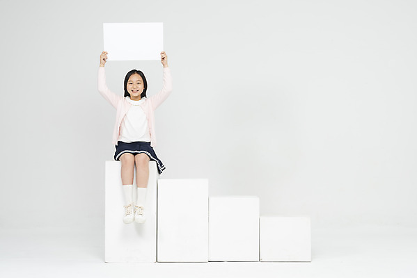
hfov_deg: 38.2
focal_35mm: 52
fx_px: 603
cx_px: 208
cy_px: 139
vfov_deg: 26.0
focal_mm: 52
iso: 100
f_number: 20
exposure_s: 1/125
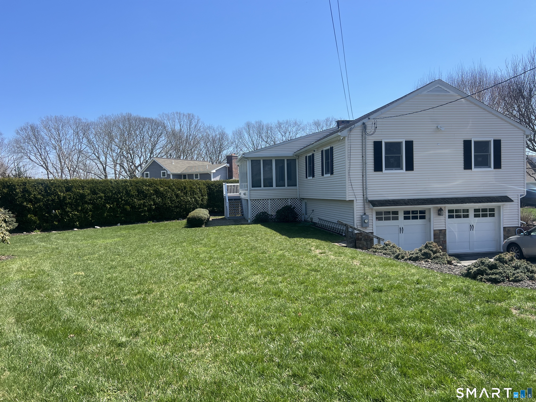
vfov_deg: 53.1
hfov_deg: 67.3
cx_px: 268
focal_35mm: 26
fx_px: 403
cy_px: 201
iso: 50
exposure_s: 1/3356
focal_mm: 5.7
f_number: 1.5
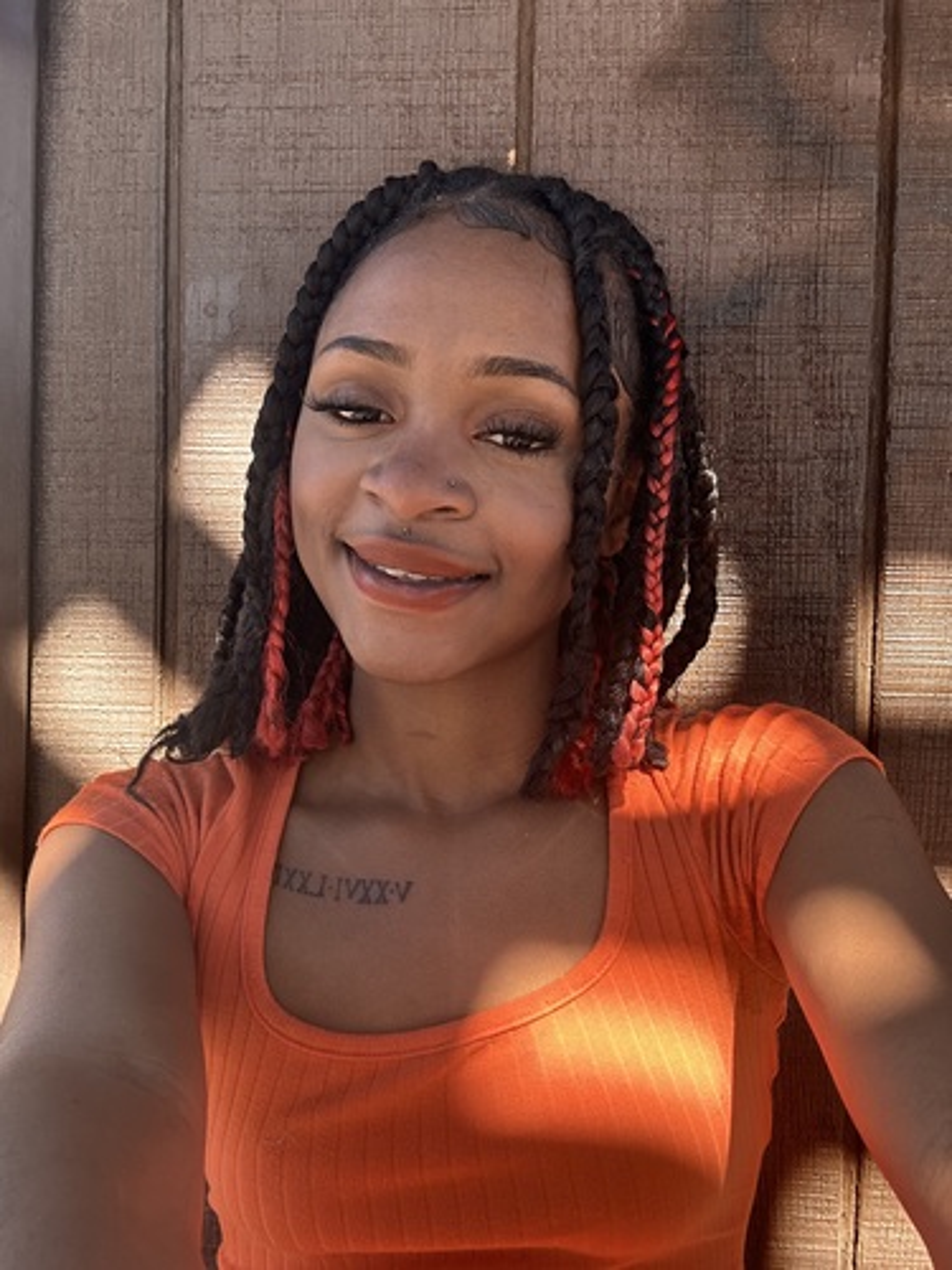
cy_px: 635
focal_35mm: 30
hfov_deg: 46.8
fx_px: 1100
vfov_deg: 60.0
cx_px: 476
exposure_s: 1/141
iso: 40
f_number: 1.9
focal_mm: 2.69
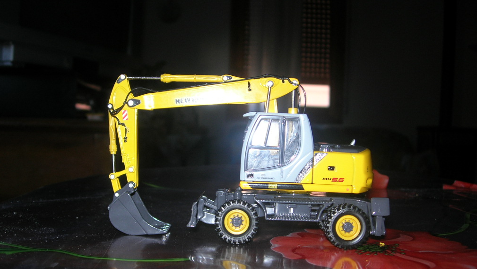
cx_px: 238
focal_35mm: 42
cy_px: 169
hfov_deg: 48.3
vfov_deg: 28.3
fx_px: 531
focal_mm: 7.8
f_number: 2.8
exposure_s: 1/60.1
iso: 64
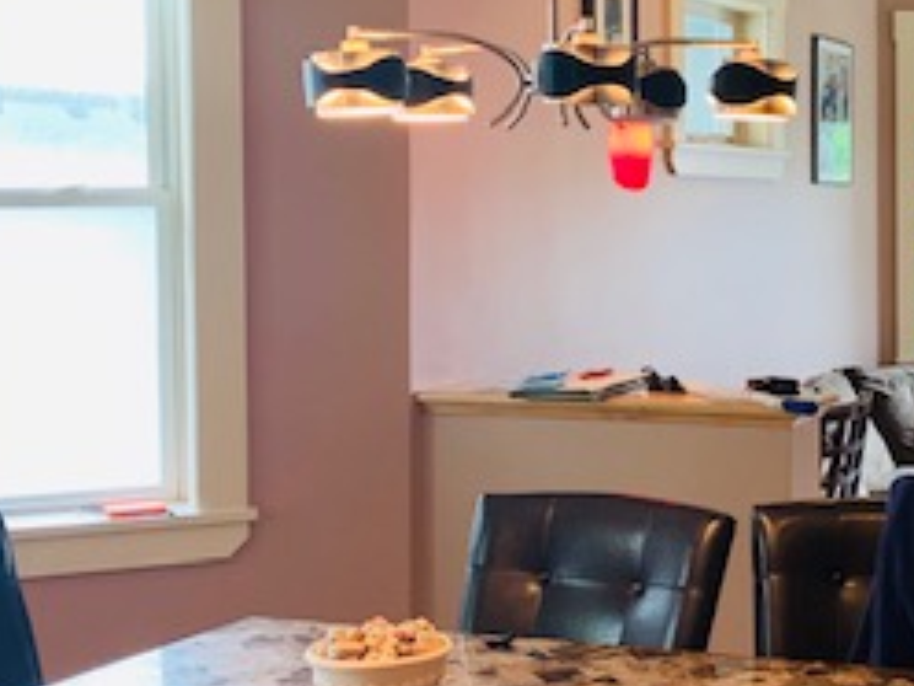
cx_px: 844
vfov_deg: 21.9
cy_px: 262
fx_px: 1769
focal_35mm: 67
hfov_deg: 27.8
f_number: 1.8
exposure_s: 1/60
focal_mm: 4.25
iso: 125
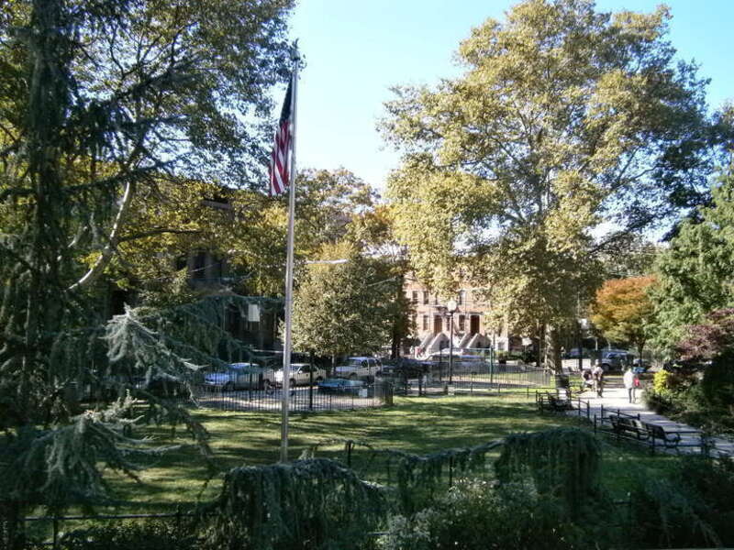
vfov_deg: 39.7
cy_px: 275
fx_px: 763
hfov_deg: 51.4
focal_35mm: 36
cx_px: 367
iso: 80
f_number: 3.1
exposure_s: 1/320
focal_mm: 6.4
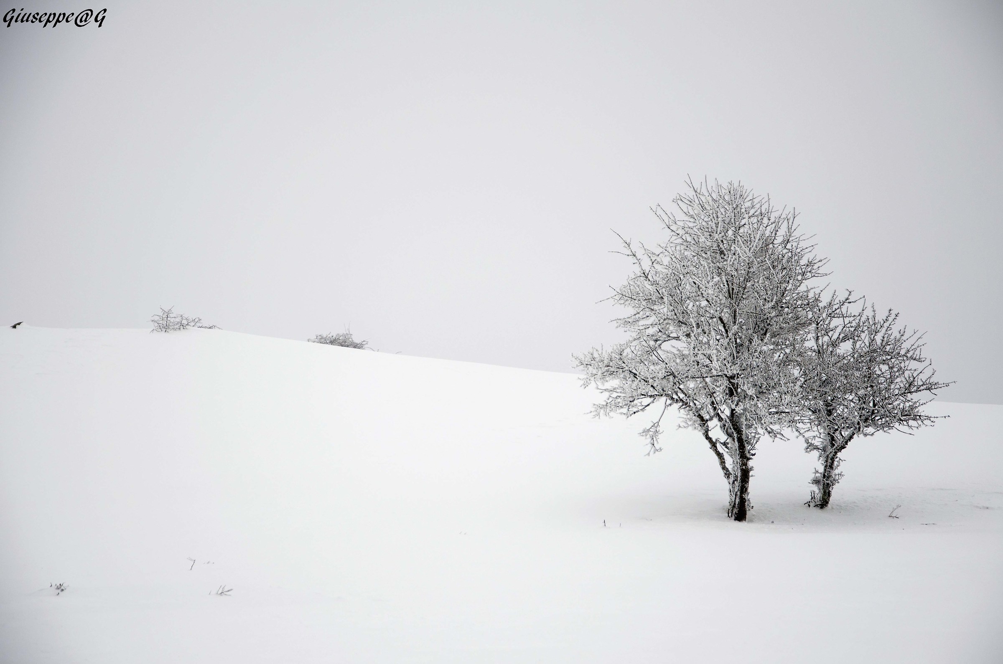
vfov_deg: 12.1
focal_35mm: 112
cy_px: 332
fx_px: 3128
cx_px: 502
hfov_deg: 18.2
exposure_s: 1/800
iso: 100
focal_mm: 75
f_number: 5.3
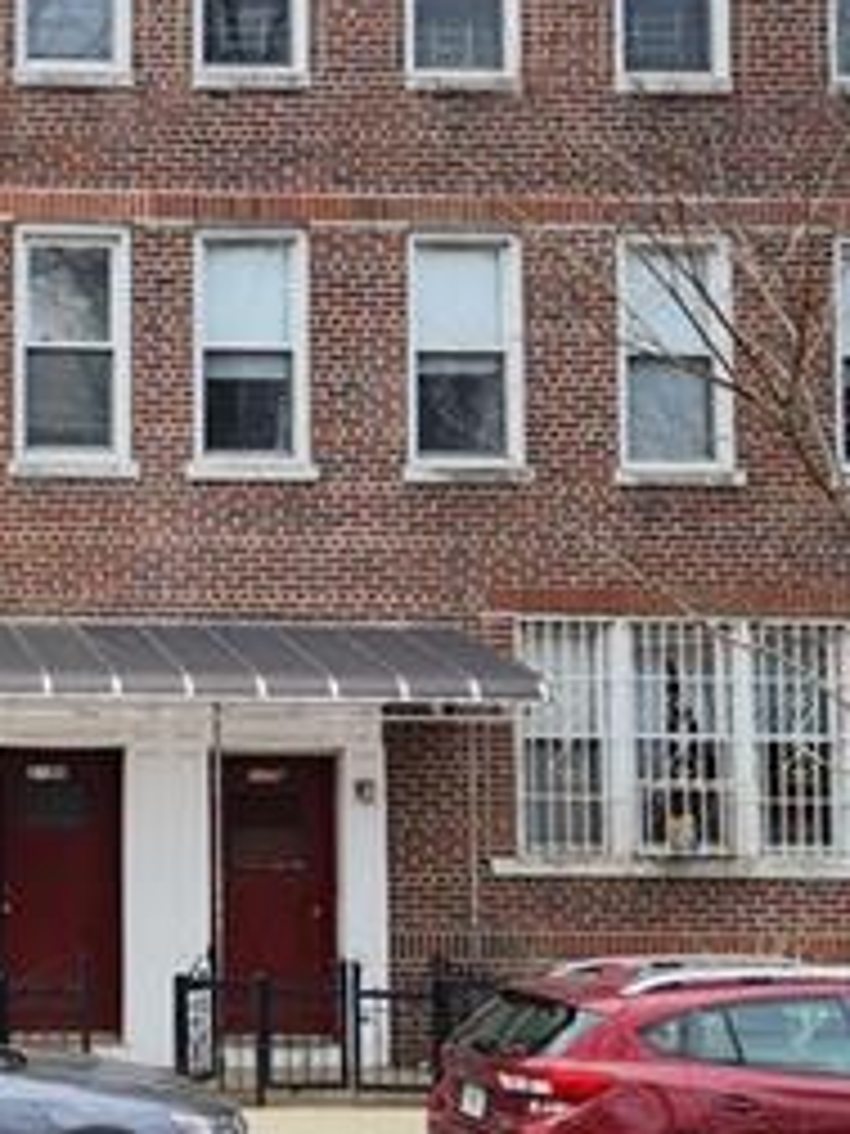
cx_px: -225
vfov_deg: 27.8
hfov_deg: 19.5
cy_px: 594
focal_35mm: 70
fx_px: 2292
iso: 20
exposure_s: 1/1033
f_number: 1.8
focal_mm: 5.4
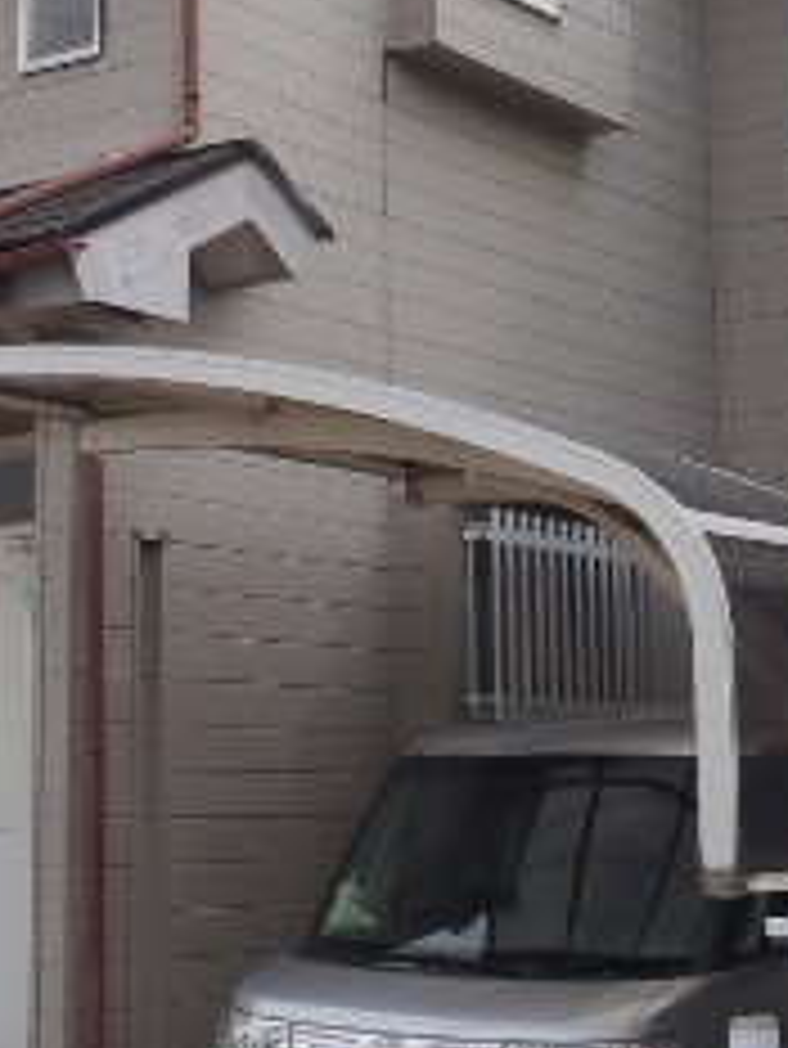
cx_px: 207
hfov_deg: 19.0
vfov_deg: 25.3
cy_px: 396
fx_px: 2335
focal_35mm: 77
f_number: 4.5
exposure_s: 1/320
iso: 80
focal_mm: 5
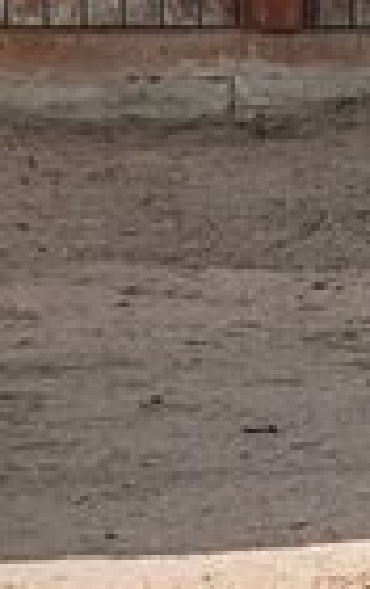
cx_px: 513
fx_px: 6620
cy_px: -471
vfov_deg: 5.0
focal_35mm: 412
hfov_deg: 3.2
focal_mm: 35
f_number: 8
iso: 200
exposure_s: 1/500
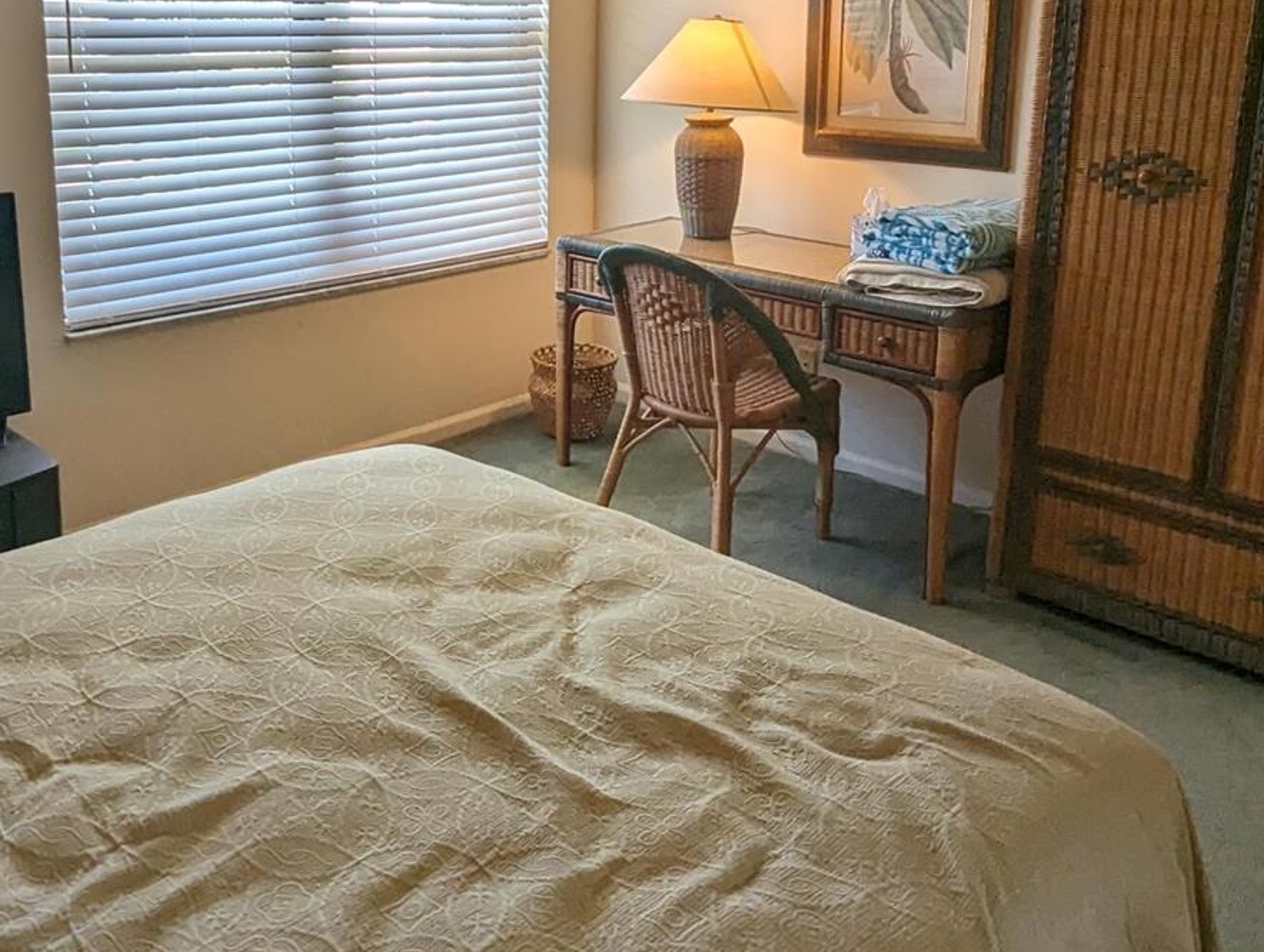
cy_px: 244
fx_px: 1097
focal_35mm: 30
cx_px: 509
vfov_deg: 45.4
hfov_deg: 59.4
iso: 129
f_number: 2.2
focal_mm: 1.95
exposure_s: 1/120
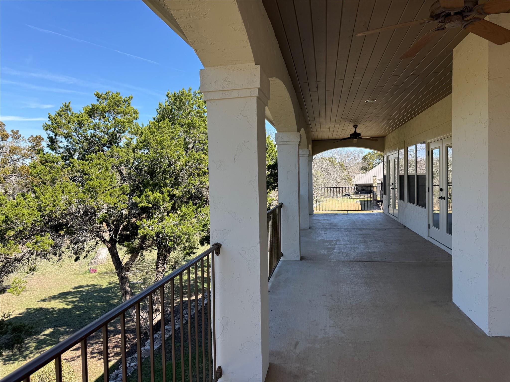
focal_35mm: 24
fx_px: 354
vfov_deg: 56.8
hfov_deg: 71.6
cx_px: 255
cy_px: 191
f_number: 1.78
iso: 100
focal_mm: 6.76
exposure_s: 1/1493
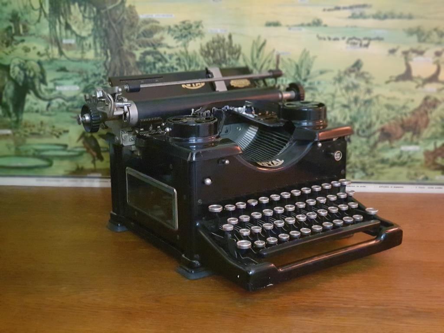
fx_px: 667
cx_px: 222
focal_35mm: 52
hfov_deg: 36.8
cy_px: 166
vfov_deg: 28.0
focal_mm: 6
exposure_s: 1/17
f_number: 2.4
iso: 1600
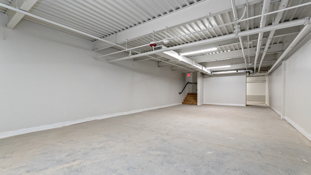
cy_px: 92
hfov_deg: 99.4
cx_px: 157
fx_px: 132
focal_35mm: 16
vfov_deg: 67.0
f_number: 5
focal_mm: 10
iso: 400
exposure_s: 1/80
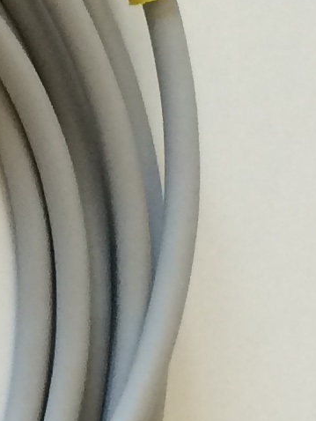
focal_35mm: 198
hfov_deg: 7.0
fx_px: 2408
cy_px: 192
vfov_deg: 10.0
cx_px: -484
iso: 40
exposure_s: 1/30
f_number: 2.2
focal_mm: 4.15
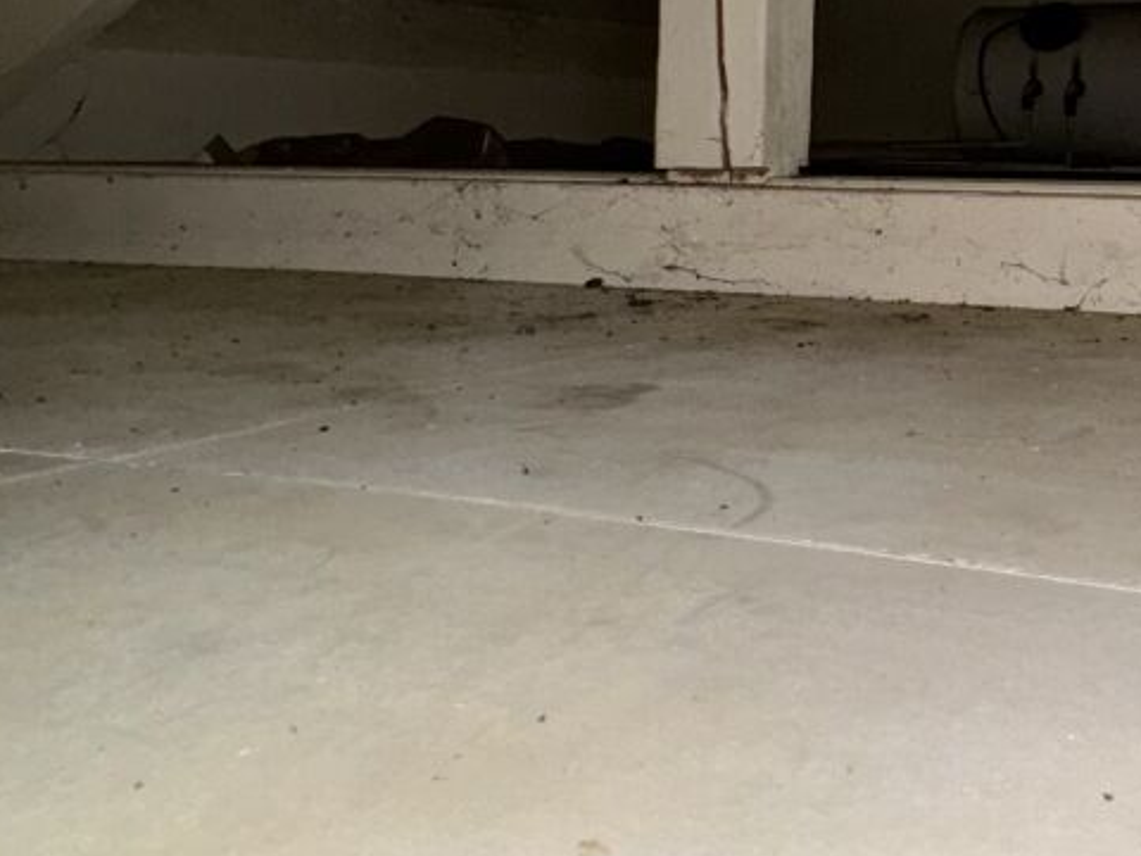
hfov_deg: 40.5
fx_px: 1384
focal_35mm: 42
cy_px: -67
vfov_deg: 30.9
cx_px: 1077
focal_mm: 2.22
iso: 125
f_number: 2.2
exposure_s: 1/31
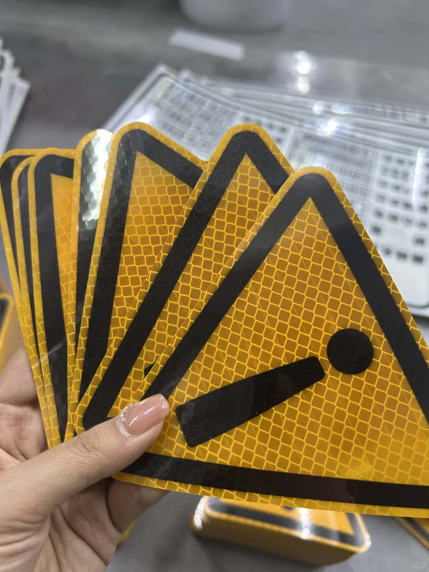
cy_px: 286
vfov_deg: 67.3
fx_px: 430
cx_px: 214
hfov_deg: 53.1
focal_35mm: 26
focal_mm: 5.7
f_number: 1.5
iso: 100
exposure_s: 1/50
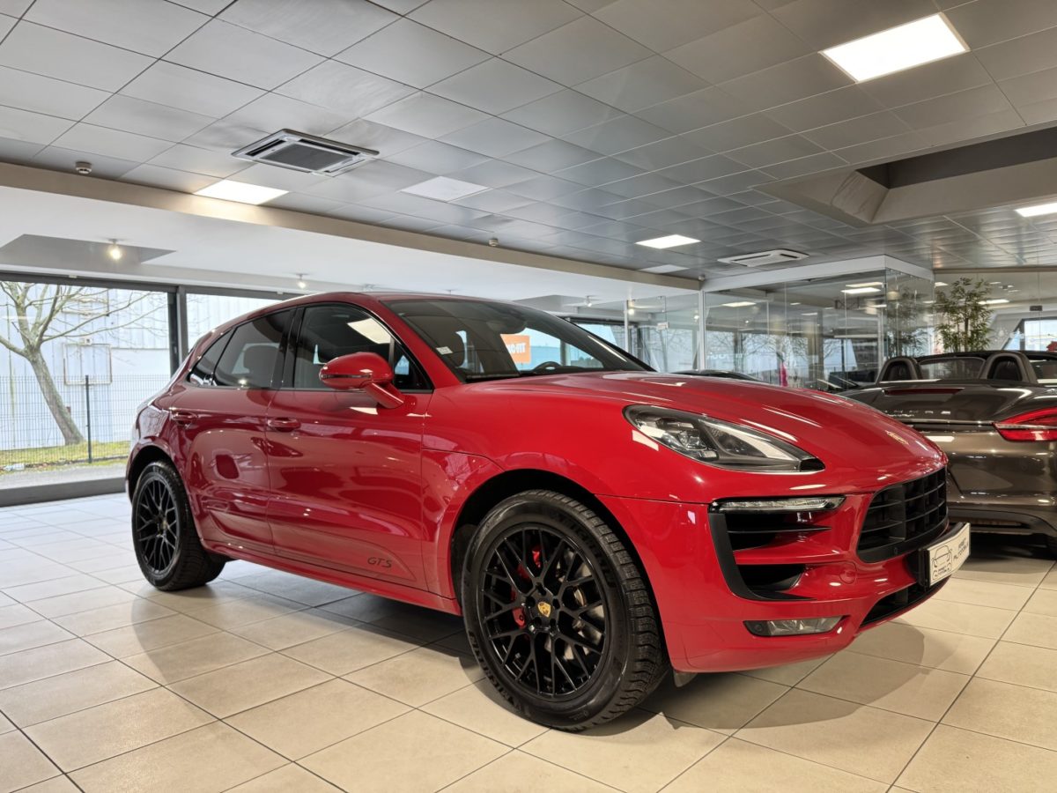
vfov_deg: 56.8
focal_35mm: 24
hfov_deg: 71.6
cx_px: 528
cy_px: 396
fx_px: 733
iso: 200
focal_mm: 6.76
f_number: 1.78
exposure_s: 1/50
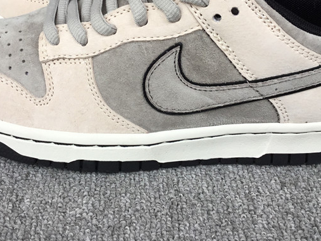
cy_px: 36
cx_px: 161
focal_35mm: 55
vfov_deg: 25.9
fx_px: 510
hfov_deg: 34.9
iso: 25
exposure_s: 1/156
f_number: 2.4
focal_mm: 3.3
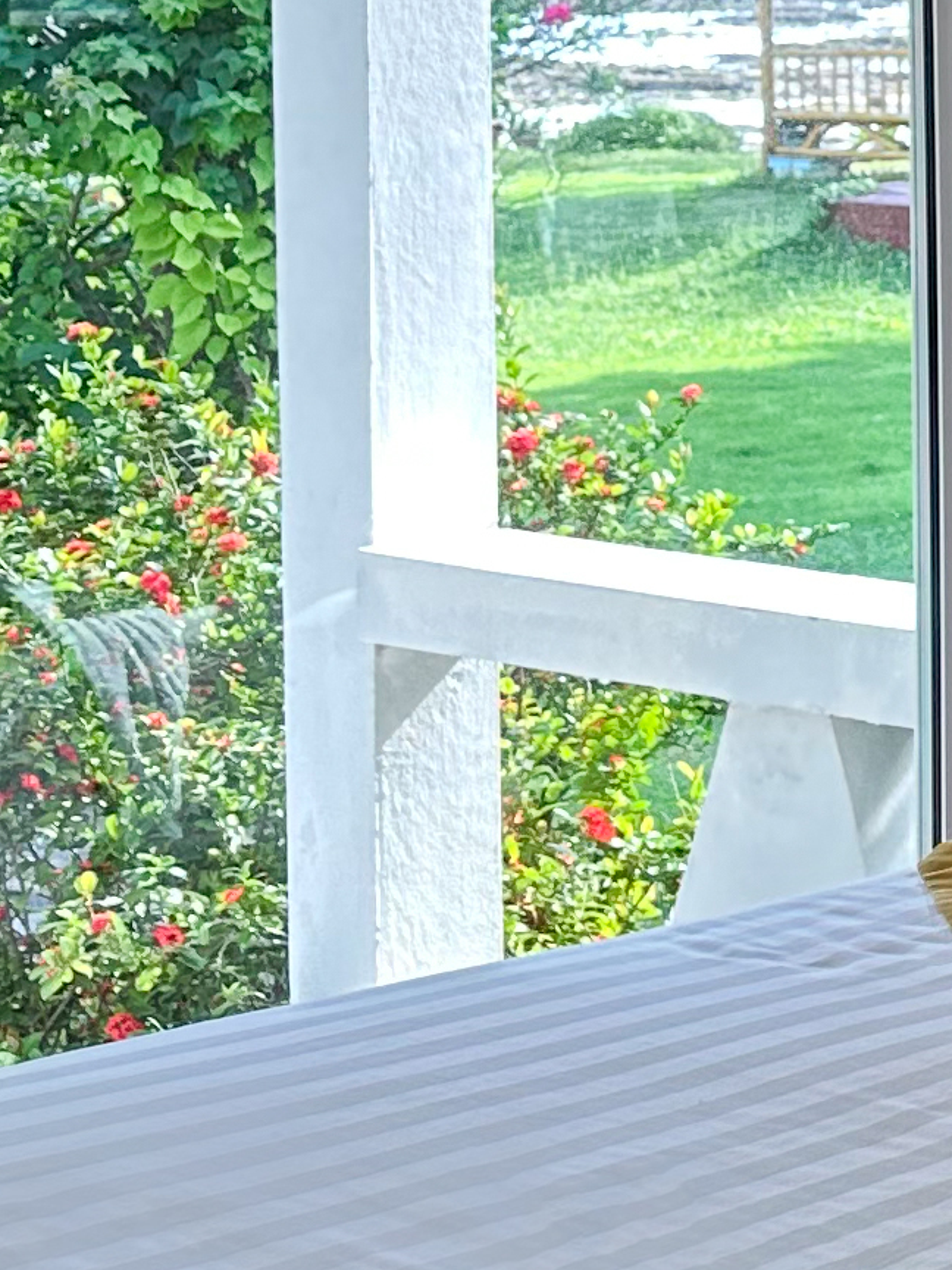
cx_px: 2020
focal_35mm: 112
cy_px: 43
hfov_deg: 11.6
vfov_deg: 17.2
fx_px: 4107
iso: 64
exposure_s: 1/100
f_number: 1.8
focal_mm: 6.86
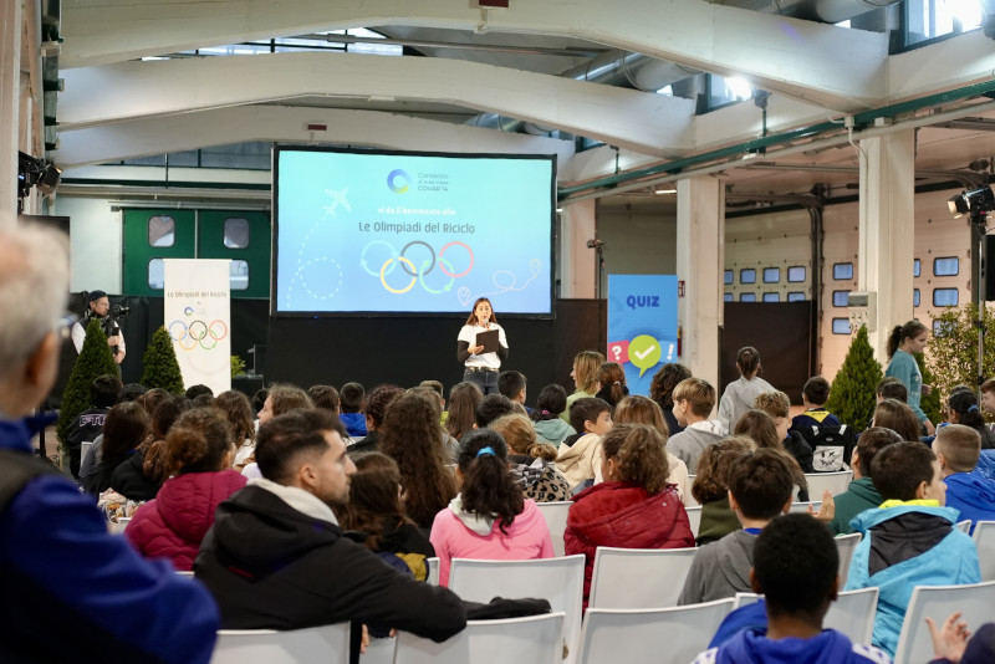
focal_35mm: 50
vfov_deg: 27.0
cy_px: 332
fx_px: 1382
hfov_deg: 39.6
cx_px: 498
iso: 4000
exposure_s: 1/160
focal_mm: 50
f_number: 4
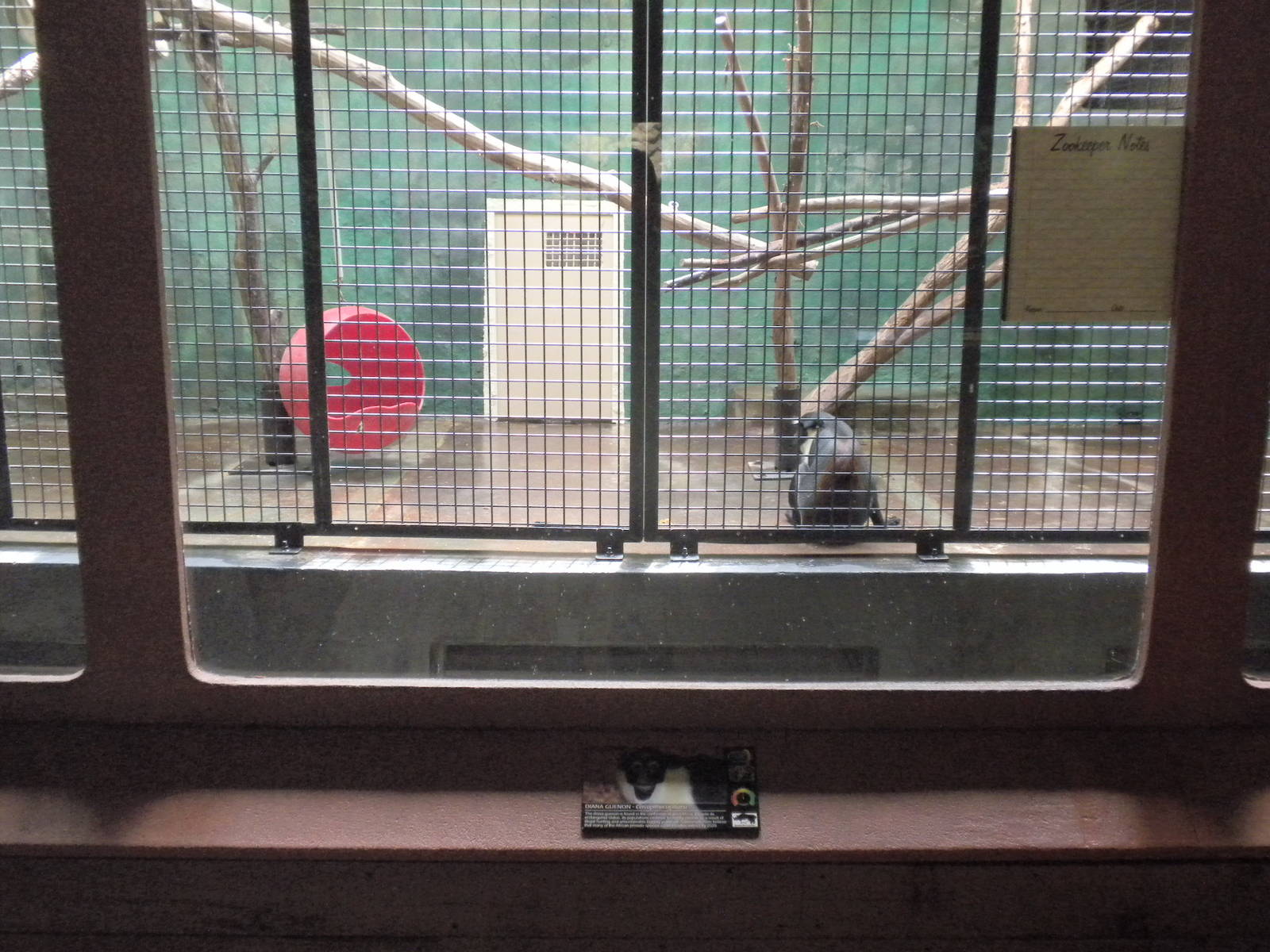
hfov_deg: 50.1
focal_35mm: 37
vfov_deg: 38.7
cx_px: 635
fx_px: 1357
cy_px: 476
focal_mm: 6.6
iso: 400
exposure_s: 1/67.6
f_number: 3.5
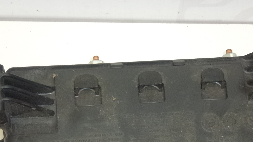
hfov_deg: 20.5
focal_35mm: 104
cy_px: 150
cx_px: 142
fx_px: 698
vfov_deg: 11.5
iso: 400
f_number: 4.4
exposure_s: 1/125
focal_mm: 10.1
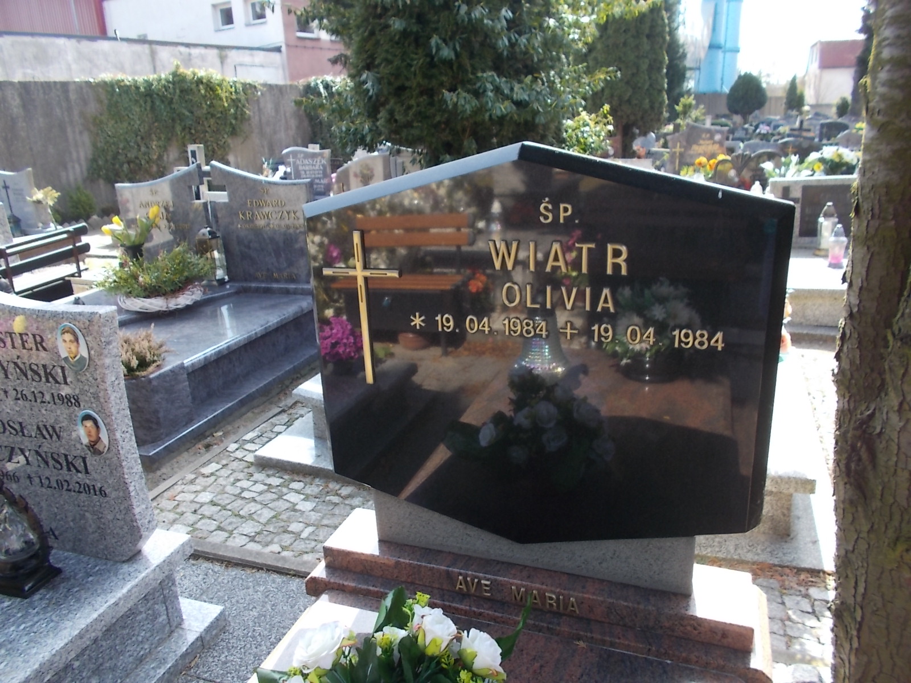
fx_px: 684
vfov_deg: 53.1
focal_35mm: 26
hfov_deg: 67.3
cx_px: 456
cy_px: 342
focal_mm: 4.6
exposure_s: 1/160
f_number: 3.2
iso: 80
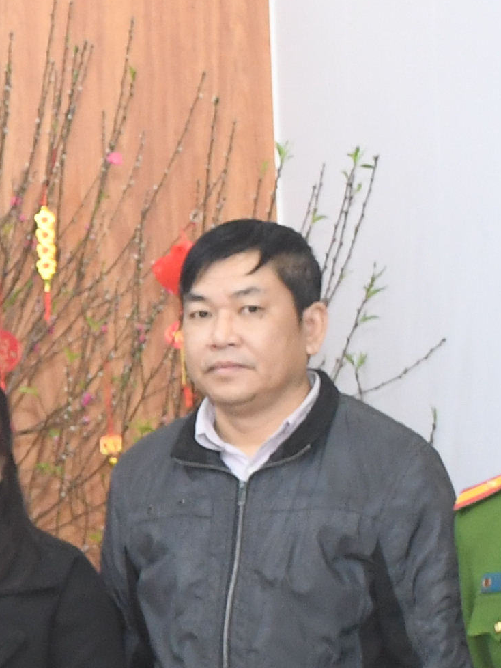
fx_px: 3800
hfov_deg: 7.0
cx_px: -806
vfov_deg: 10.0
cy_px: 428
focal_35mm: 197
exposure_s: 1/100
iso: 1600
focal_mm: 24
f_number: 3.8
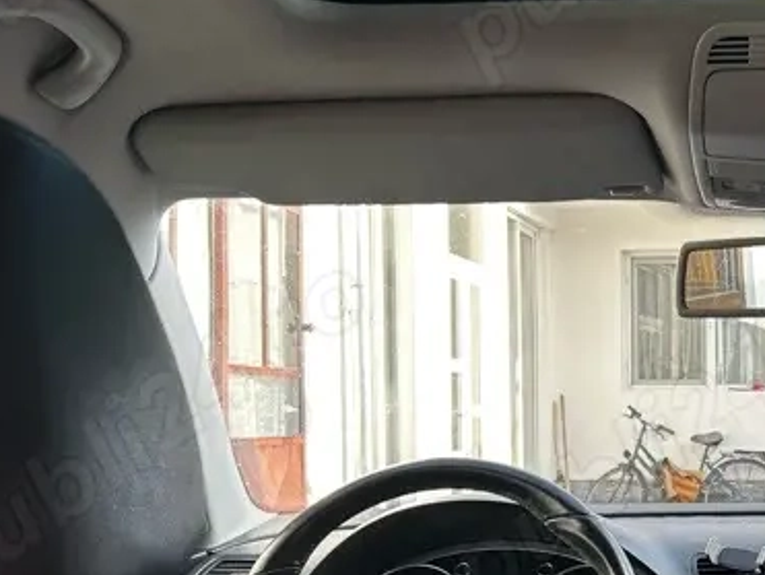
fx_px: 1548
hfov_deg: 25.9
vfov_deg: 20.8
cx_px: 812
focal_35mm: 70
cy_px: 451
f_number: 1.5
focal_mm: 5.7
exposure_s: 1/145
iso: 32
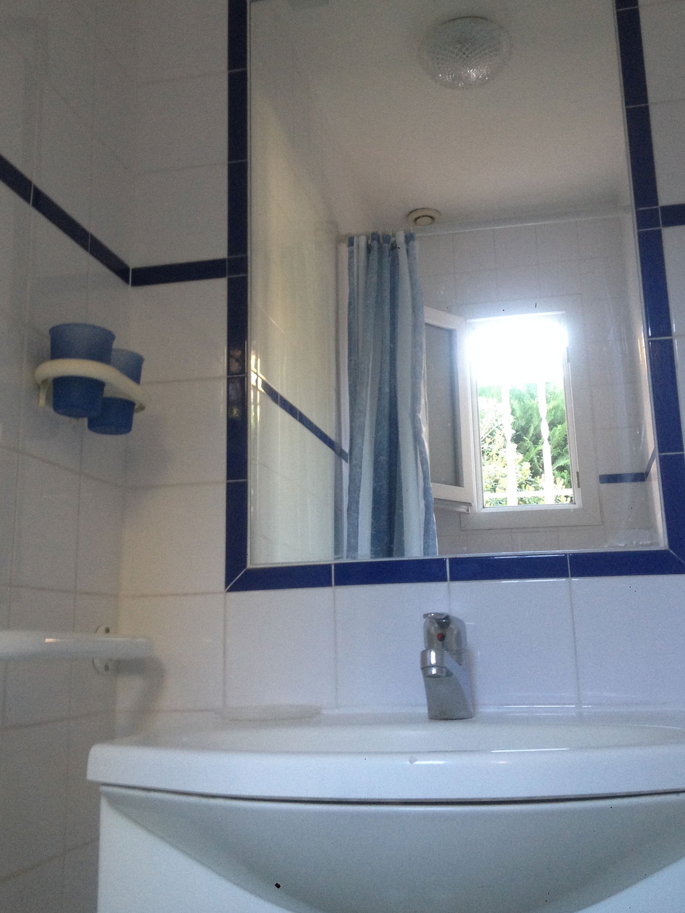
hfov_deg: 36.0
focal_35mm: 40
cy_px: 424
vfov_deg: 46.8
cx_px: 345
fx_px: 1055
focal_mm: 4.28
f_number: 2.4
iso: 125
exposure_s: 1/20
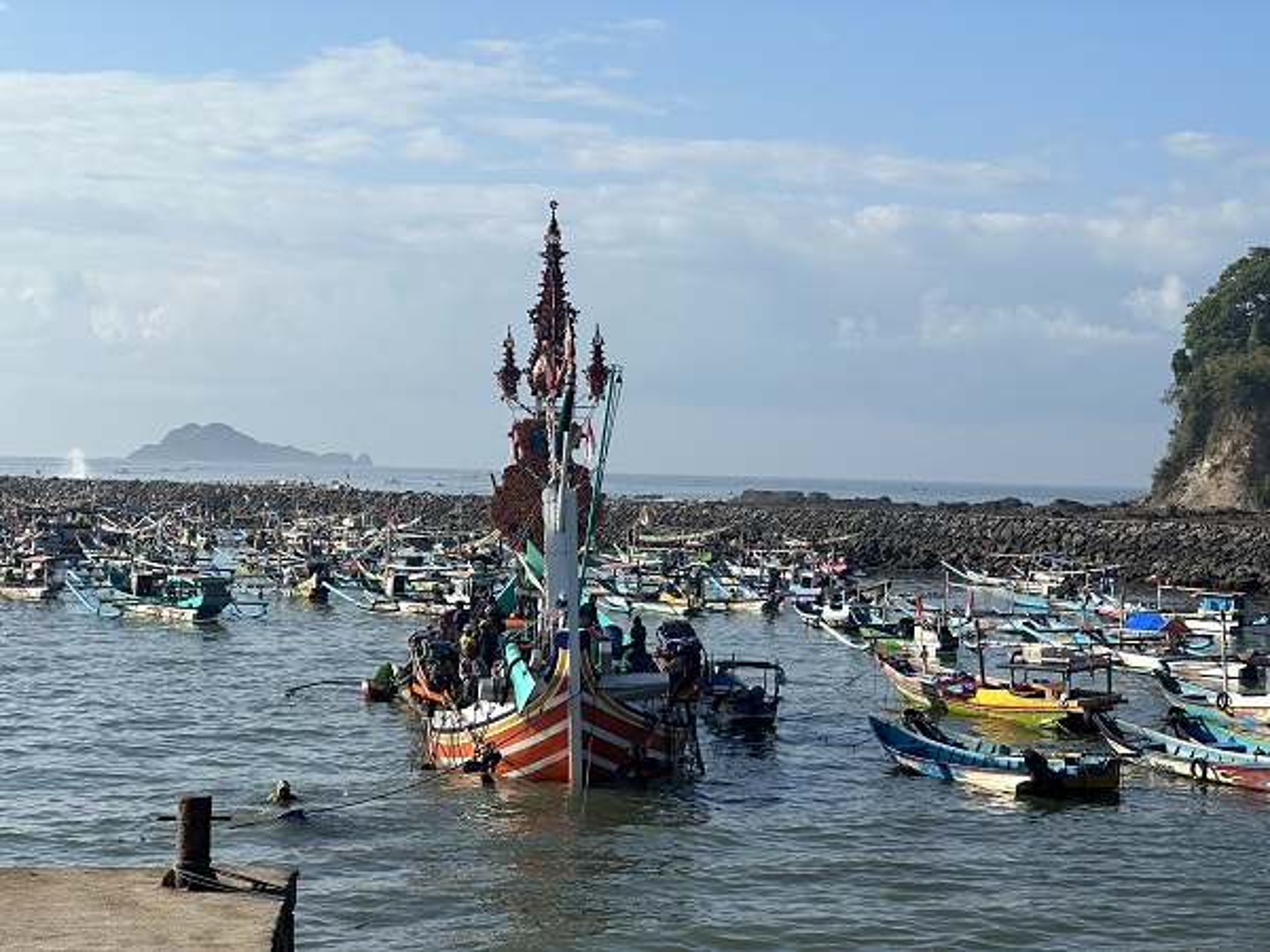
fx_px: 2825
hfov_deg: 25.3
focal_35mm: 77
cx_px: 635
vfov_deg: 19.1
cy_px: 476
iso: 32
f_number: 2.8
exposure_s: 1/1014
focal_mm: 9
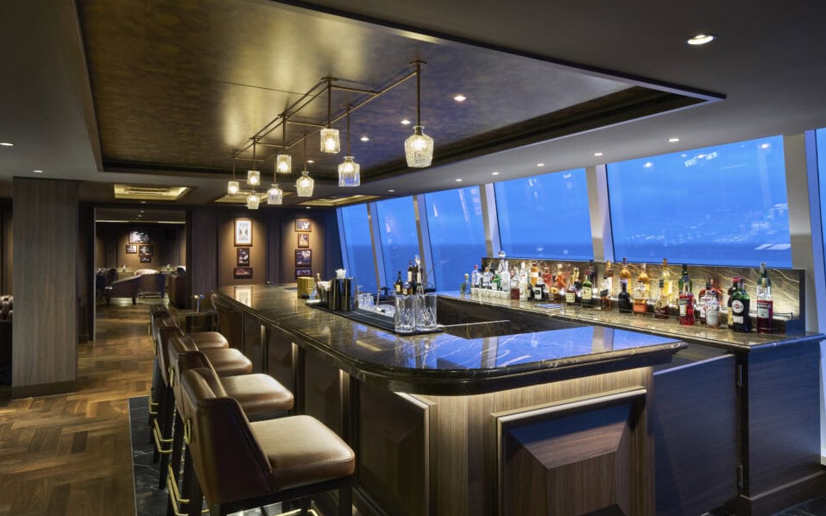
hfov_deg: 74.8
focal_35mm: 24
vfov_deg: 51.1
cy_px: 250
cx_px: 416
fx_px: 540
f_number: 11
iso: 800
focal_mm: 23
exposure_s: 2
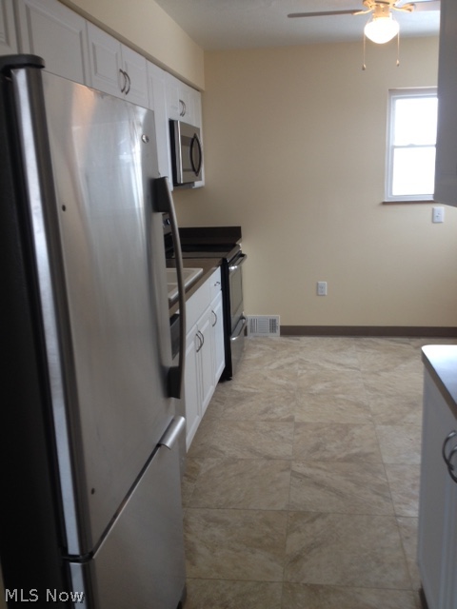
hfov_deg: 40.7
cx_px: 228
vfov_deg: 52.6
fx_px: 616
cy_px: 304
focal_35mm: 35
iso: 50
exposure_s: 1/30
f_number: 2.4
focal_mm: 4.28
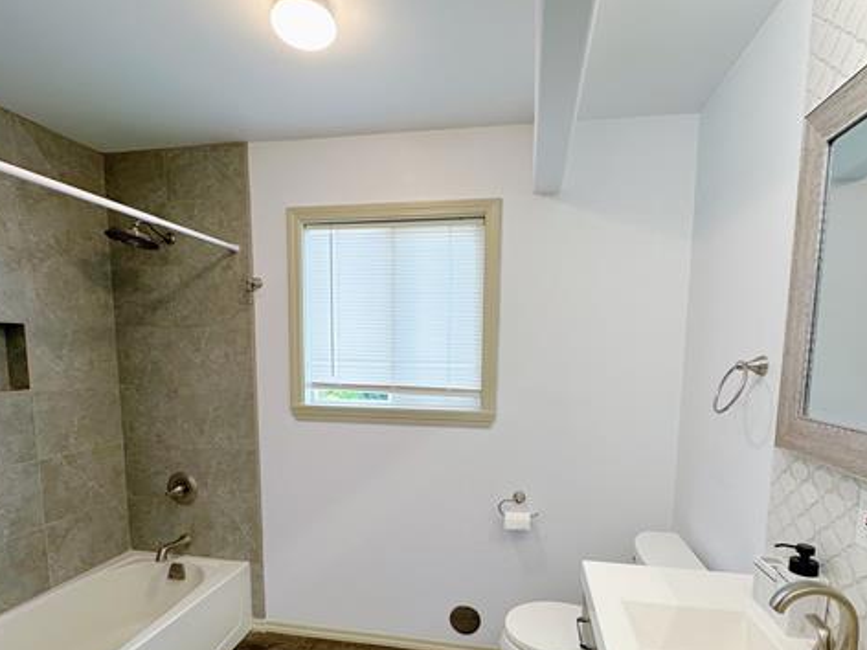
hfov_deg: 84.6
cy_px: 406
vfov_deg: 67.6
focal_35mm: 19
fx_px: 476
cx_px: 445
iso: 64
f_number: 2.2
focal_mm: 2.22
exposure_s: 1/120
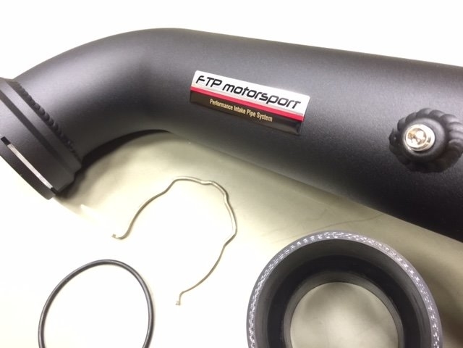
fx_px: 388
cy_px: 174
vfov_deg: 48.2
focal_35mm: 29
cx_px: 232
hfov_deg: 61.7
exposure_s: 1/15
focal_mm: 4.15
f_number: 2.2
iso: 100
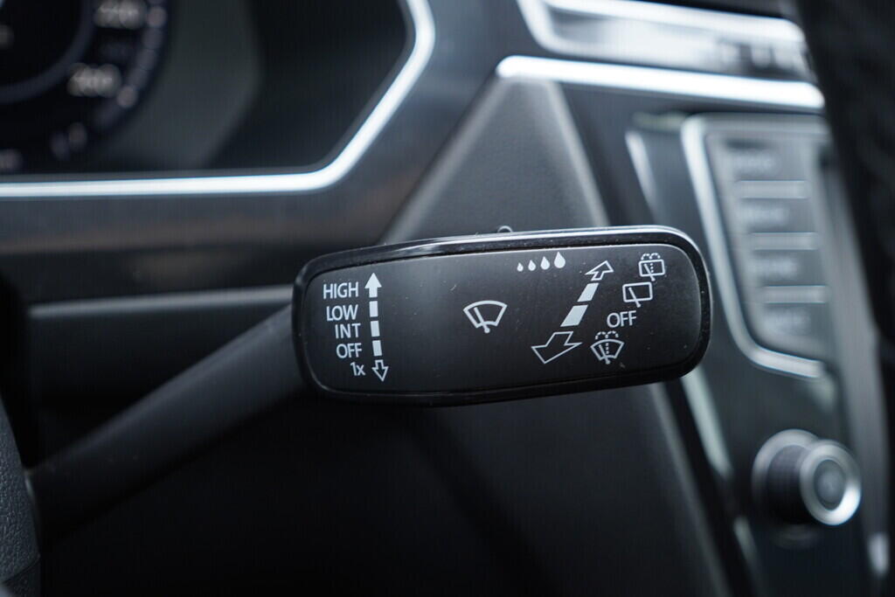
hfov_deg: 53.1
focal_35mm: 36
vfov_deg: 36.9
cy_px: 298
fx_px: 895
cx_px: 448
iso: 400
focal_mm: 24
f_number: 2.8
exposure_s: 1/40
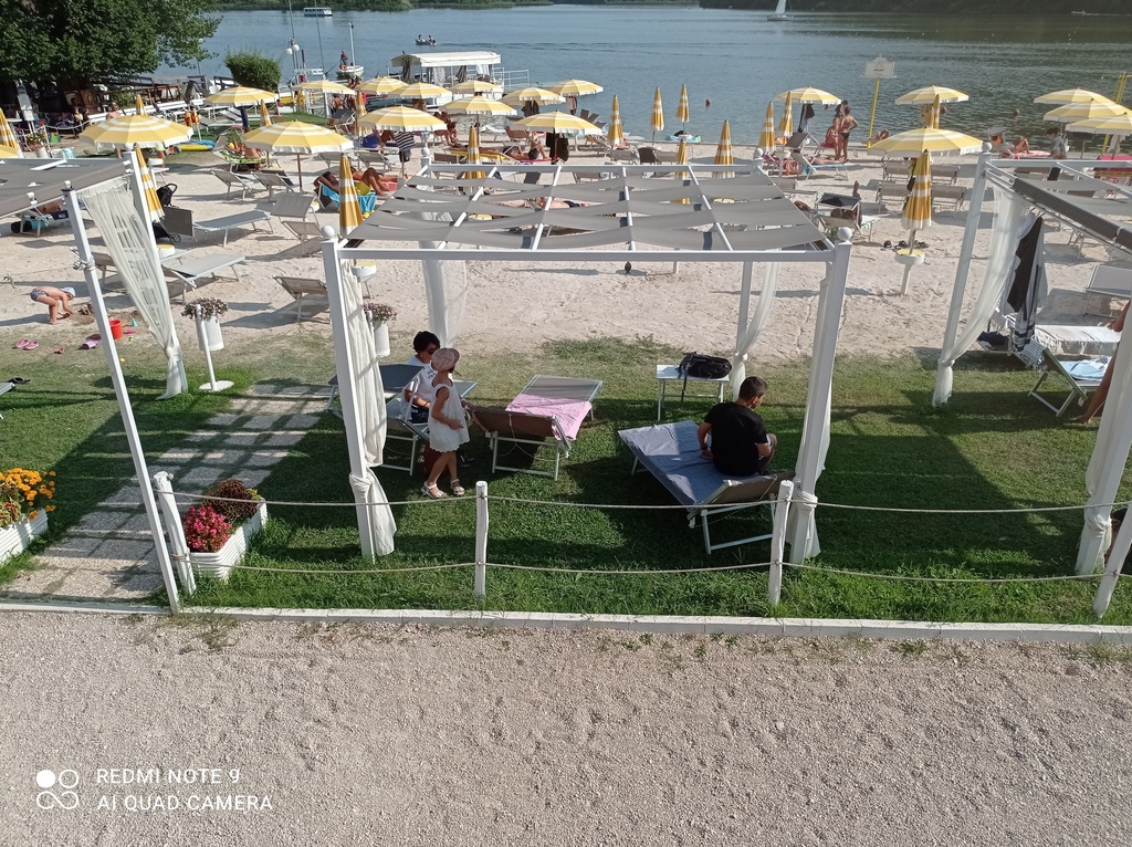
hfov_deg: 63.5
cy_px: 424
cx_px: 566
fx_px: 915
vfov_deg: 49.7
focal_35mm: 28
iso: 109
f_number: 1.79
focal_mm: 4.7
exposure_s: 1/5025
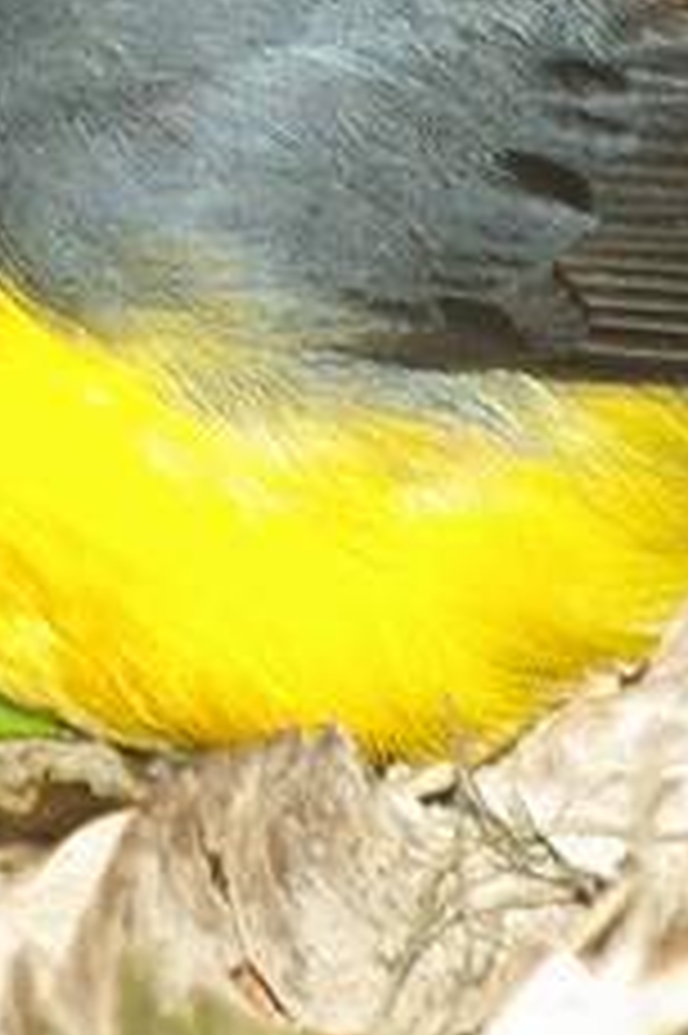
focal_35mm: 1321
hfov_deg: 1.0
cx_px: 488
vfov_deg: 1.6
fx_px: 37923
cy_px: 338
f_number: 5.6
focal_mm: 300
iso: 800
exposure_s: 1/125
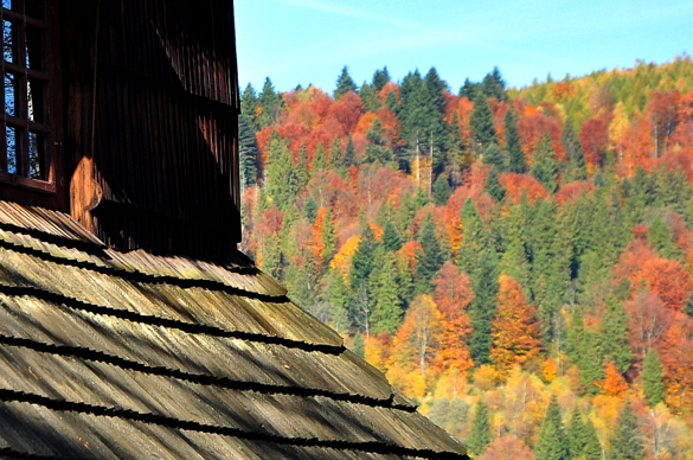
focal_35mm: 277
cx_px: 94
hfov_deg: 7.4
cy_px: 240
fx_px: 5323
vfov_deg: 4.9
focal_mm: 90
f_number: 6.3
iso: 400
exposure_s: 1/640
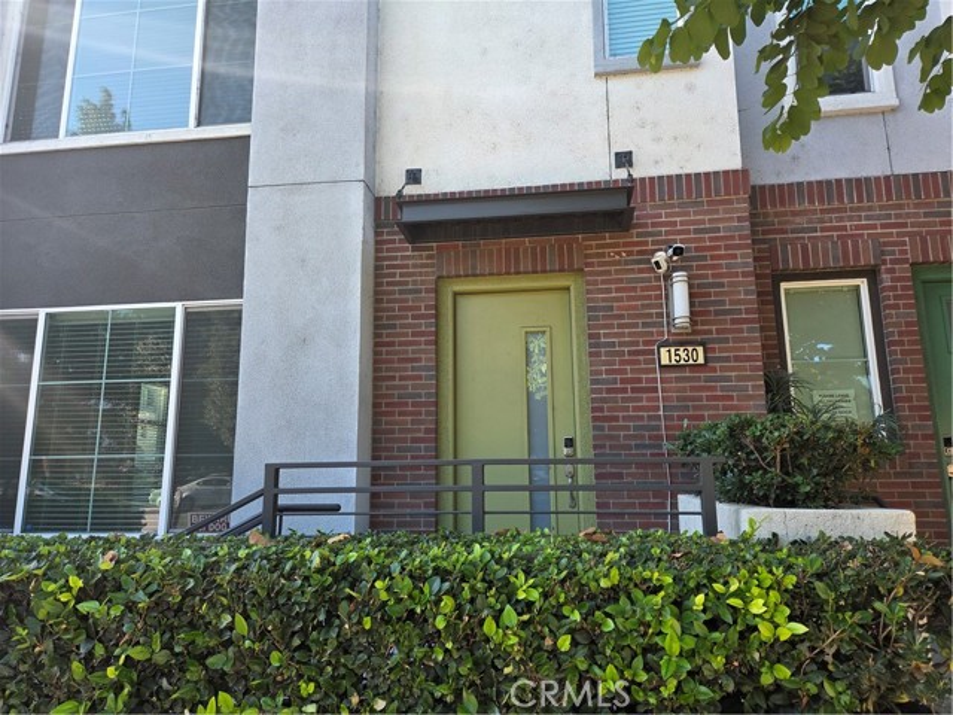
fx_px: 633
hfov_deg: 73.9
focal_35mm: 23
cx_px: 476
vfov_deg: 58.9
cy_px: 358
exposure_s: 1/180
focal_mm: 5.4
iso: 40
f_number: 1.8
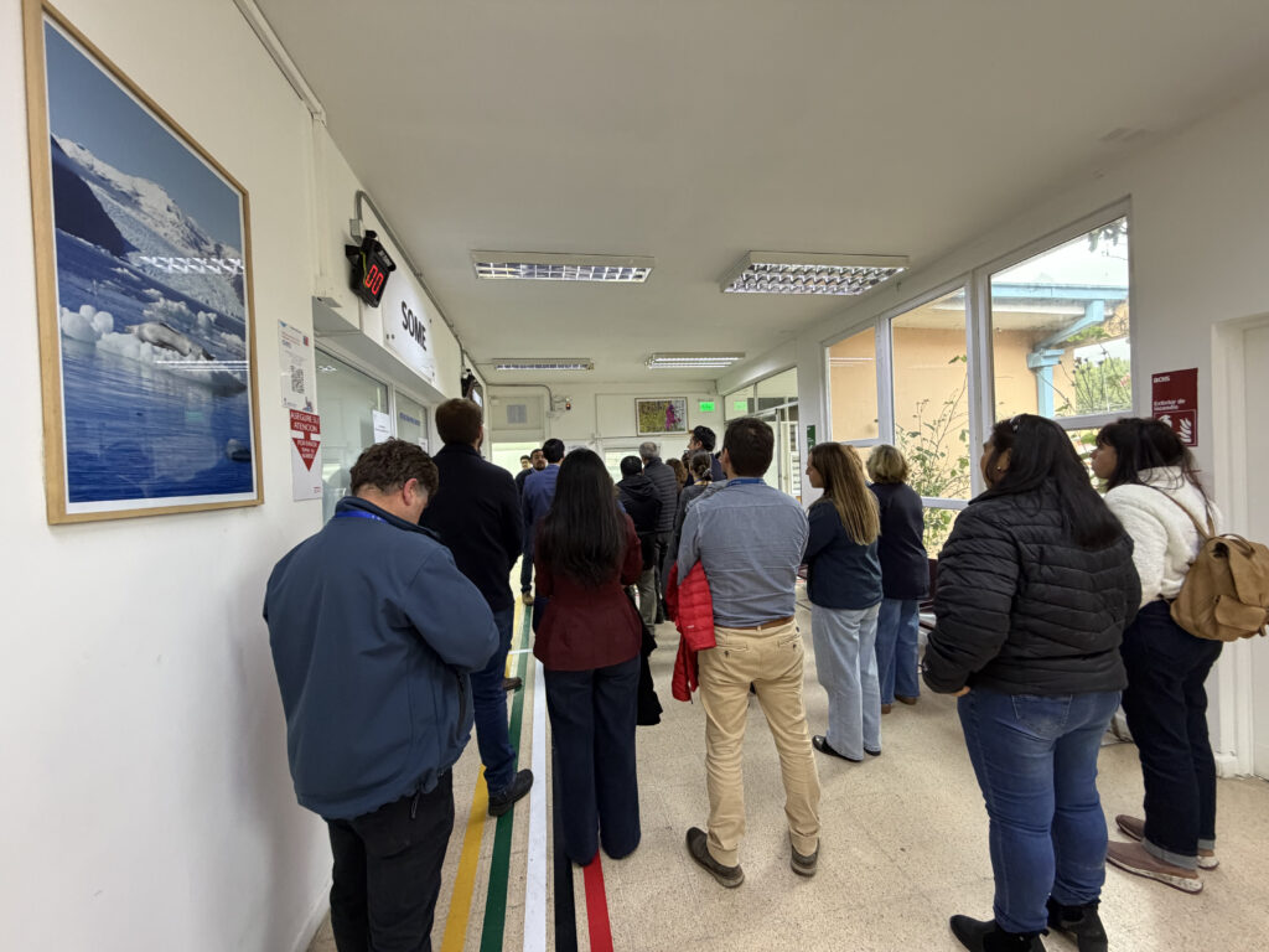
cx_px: 634
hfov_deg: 102.1
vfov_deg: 85.7
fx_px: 513
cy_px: 476
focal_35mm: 14
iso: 400
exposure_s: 1/50
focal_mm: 2.22
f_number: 2.2
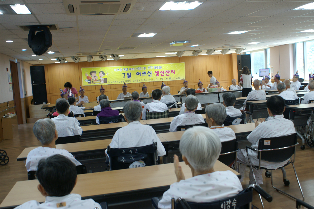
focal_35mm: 36
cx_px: 157
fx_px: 314
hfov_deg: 53.2
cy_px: 104
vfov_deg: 36.8
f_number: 4.5
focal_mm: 24
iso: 320
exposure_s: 1/40
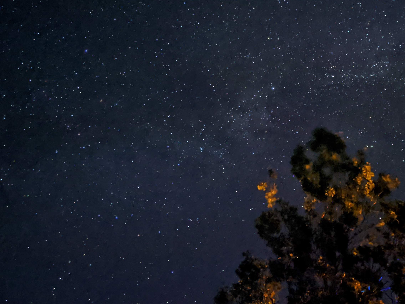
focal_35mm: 48
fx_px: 562
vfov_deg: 29.7
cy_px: 68
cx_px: 297
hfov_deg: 38.8
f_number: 1.8
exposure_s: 12
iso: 873
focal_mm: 4.44
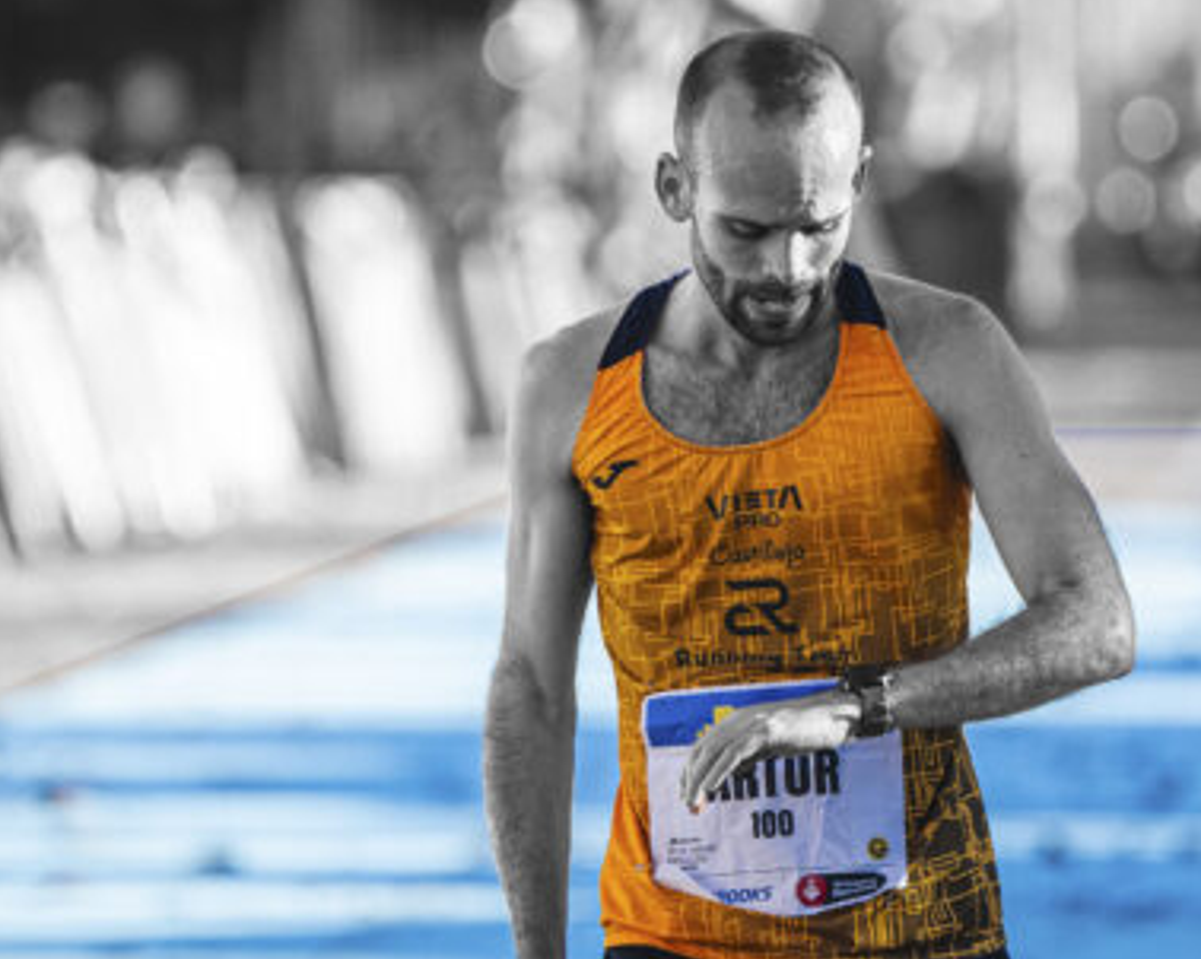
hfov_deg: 4.6
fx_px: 14921
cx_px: 623
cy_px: 119
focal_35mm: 420
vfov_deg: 3.7
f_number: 2.8
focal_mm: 165
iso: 400
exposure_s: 1/2000
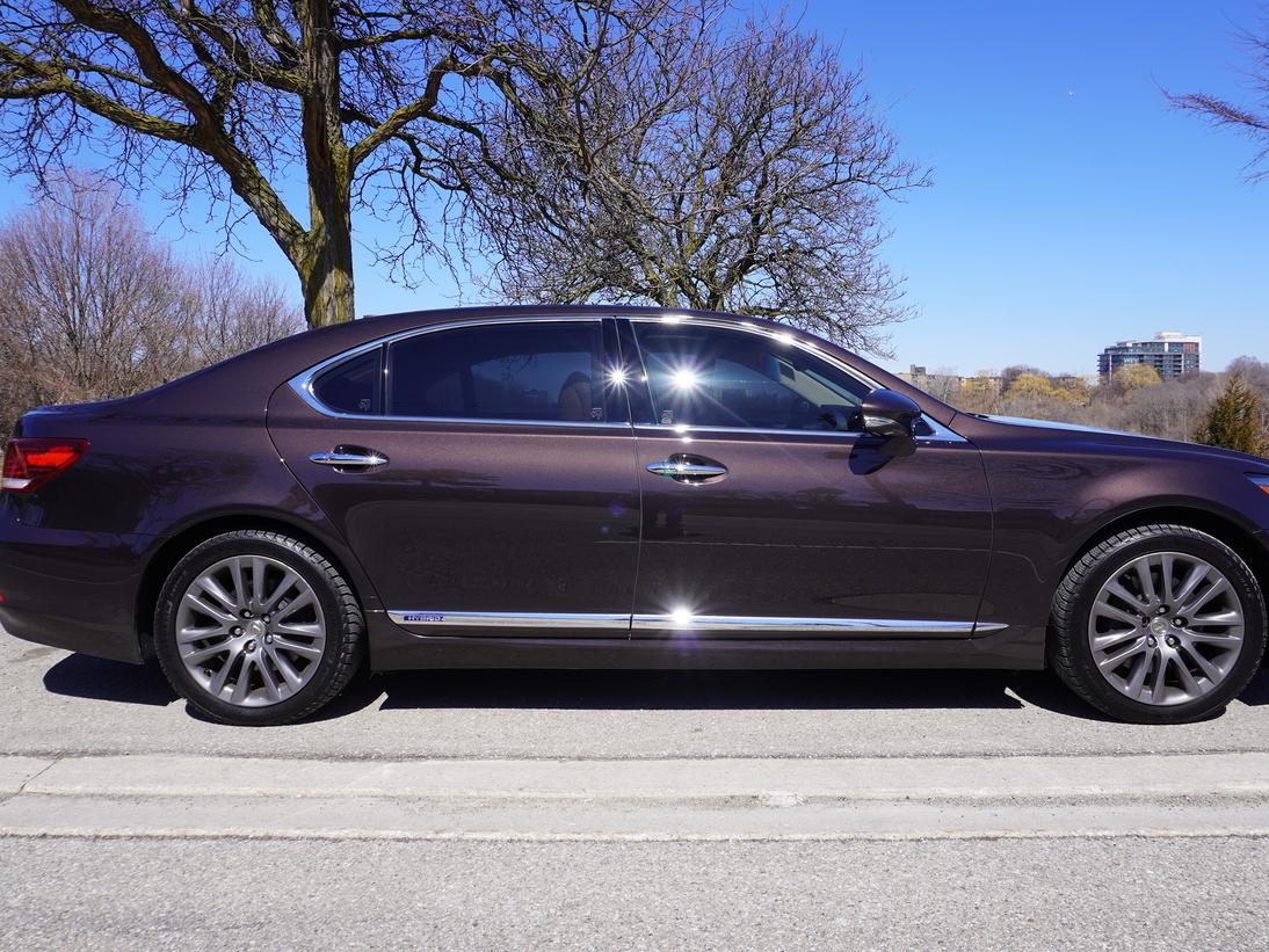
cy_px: 458
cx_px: 650
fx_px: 990
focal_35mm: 27
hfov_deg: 65.3
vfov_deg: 51.4
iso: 100
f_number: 10
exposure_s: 1/160
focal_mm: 16
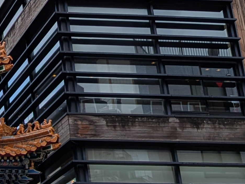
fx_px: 729
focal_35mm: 103
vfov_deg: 14.3
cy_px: 124
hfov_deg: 16.9
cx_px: -144
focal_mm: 4.53
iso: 42
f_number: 1.7
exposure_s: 1/2625
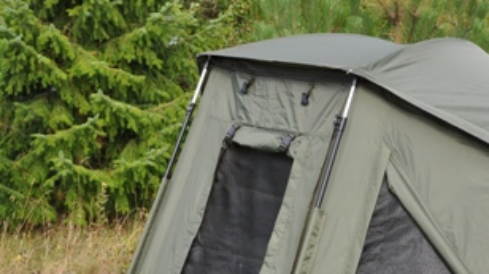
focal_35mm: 104
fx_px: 1348
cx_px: 406
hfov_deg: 20.3
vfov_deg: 11.6
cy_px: 251
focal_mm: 34
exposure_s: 1/125
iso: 200
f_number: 11
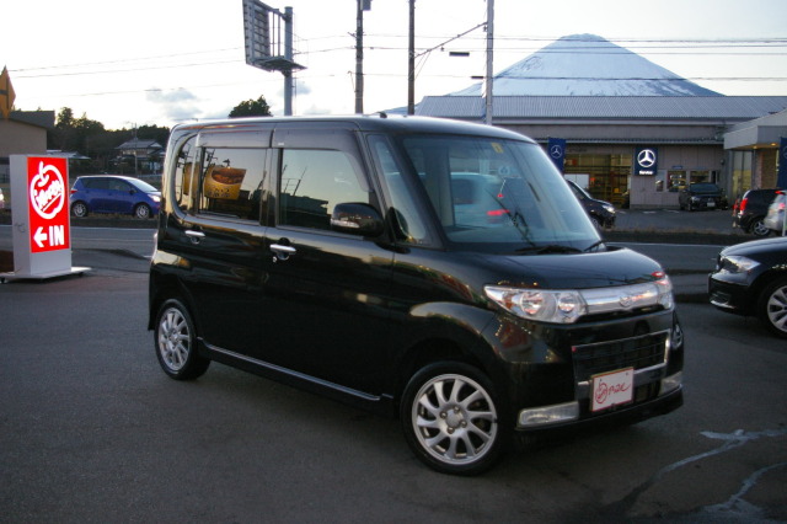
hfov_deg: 49.6
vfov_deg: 34.2
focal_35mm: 39
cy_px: 262
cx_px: 394
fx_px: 852
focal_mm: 26
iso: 800
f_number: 4
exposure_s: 1/45
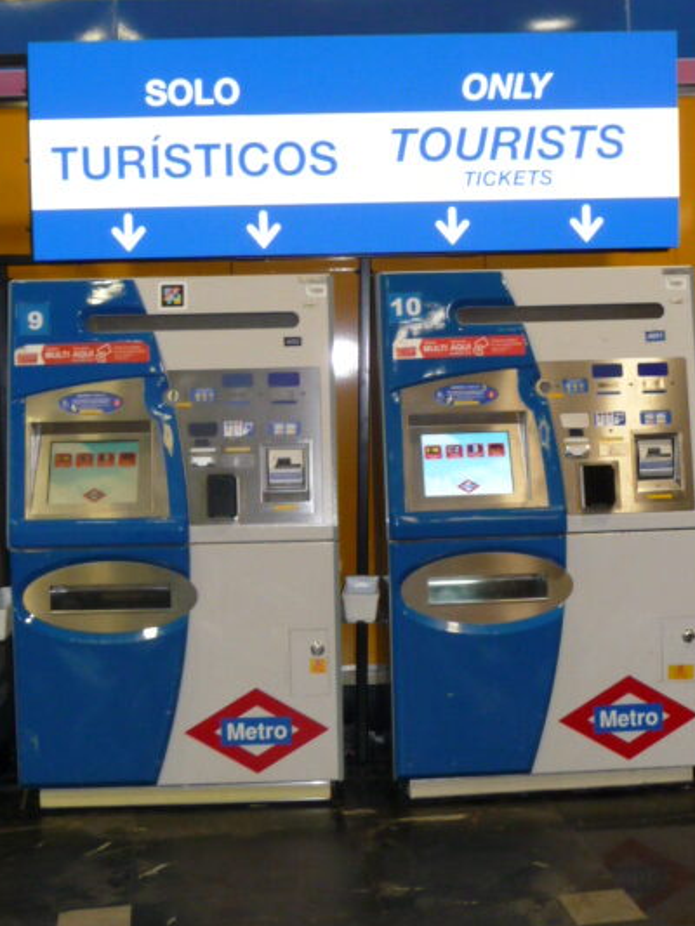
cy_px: 401
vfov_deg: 39.6
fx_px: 1284
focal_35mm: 48
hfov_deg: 30.3
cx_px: 361
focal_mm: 4.7
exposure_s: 1/30
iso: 250
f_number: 3.3
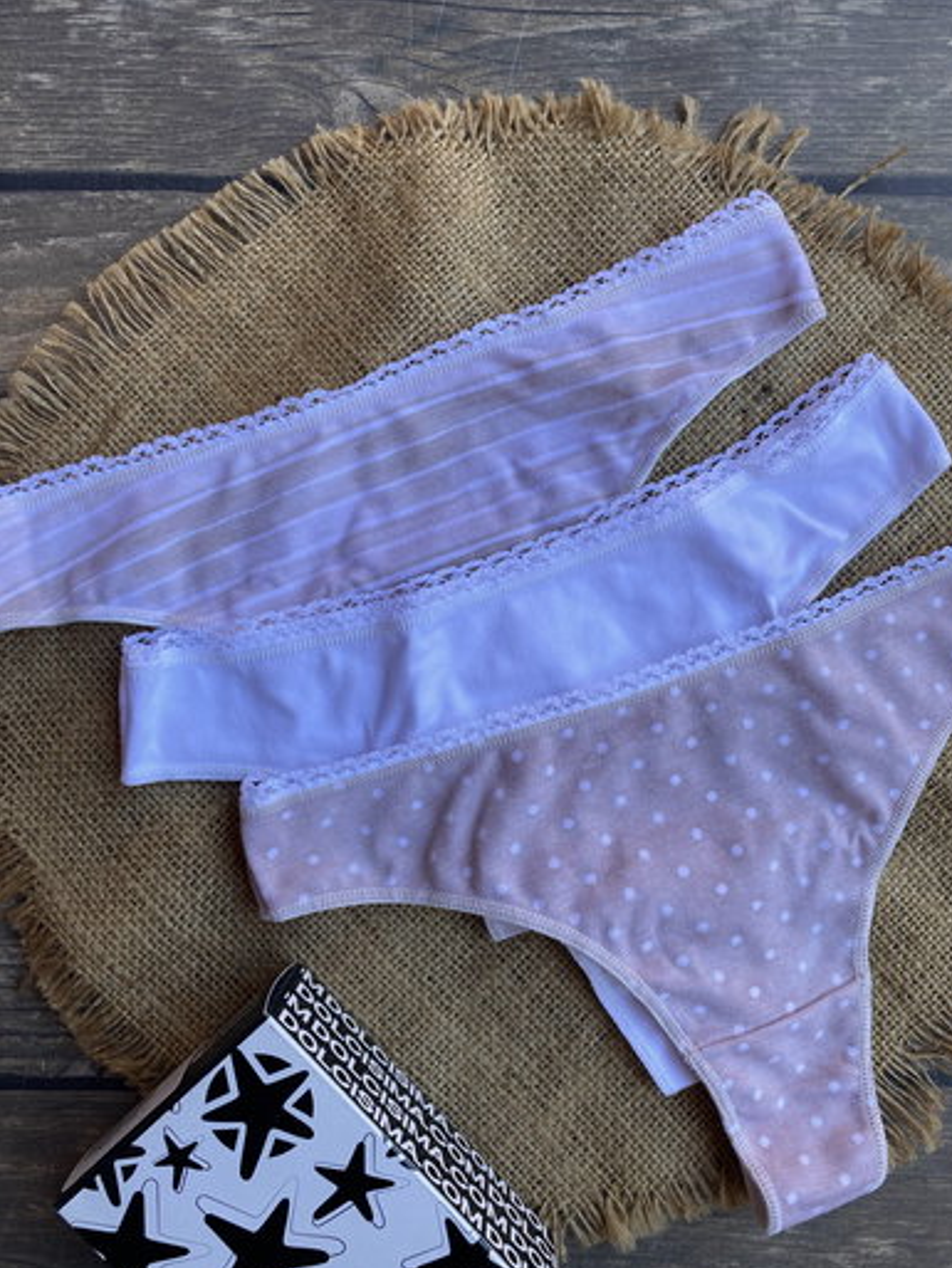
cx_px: 492
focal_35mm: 27
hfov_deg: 51.4
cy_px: 656
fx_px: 990
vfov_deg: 65.3
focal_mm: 4.25
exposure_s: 1/179
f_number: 1.8
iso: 32
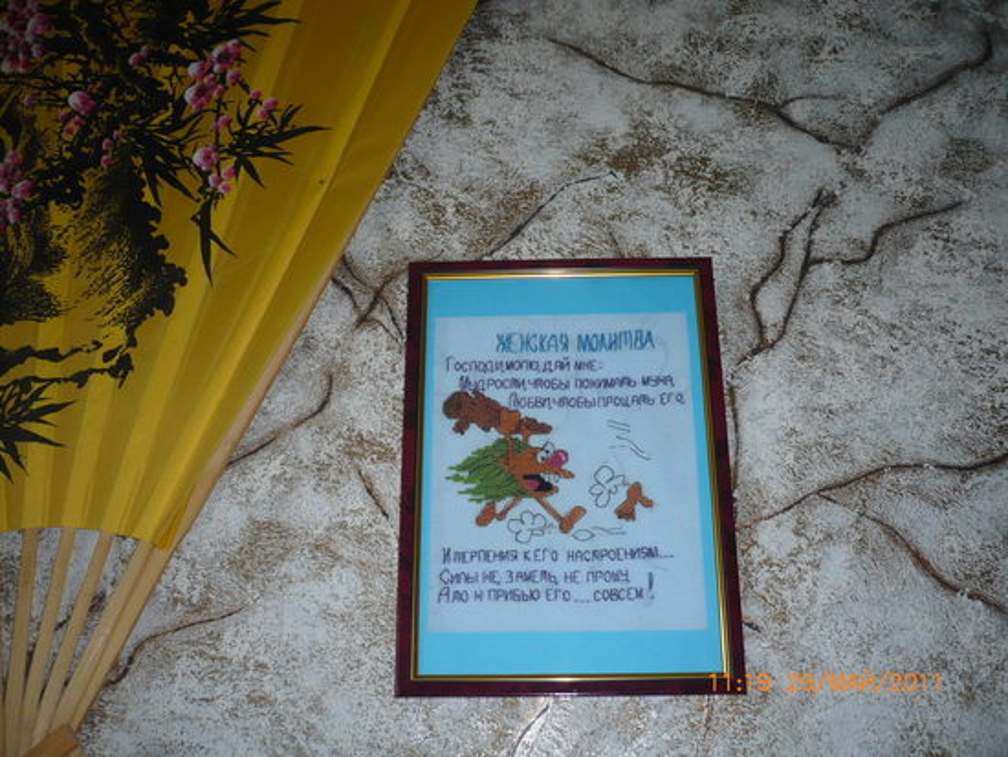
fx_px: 1020
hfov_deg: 52.6
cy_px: 378
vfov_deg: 40.7
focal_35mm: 35
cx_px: 504
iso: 100
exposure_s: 1/30
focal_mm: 5.8
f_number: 2.8
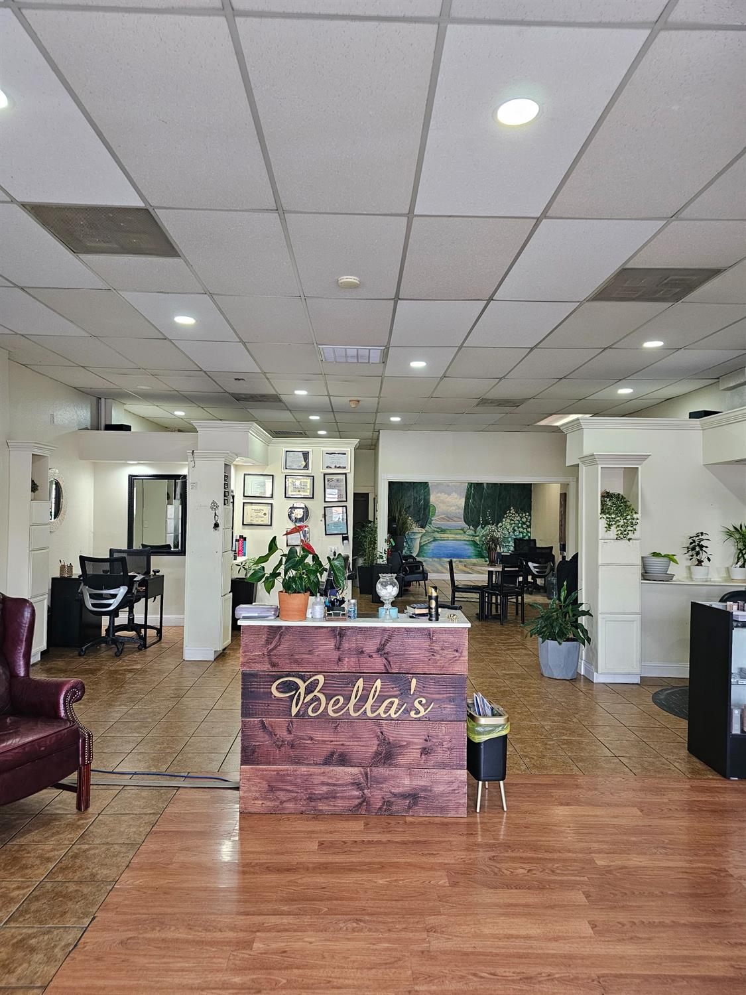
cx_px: 373
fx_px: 661
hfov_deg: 58.9
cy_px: 498
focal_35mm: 23
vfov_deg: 73.9
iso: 320
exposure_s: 1/120
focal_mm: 6.3
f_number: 1.7
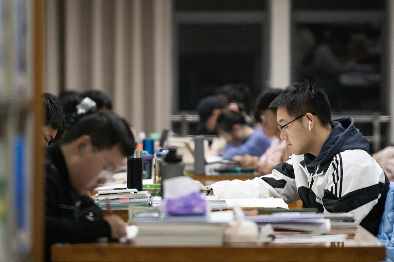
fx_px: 1860
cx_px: 197
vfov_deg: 8.1
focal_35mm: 170
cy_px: 131
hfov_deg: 12.1
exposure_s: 1/125
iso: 1600
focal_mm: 170
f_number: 3.2
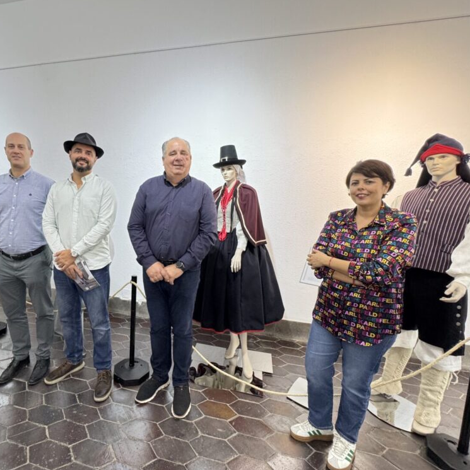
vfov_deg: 83.9
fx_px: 261
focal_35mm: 17
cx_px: 174
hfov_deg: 82.3
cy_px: 228
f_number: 2.2
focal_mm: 2.22
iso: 200
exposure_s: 1/50
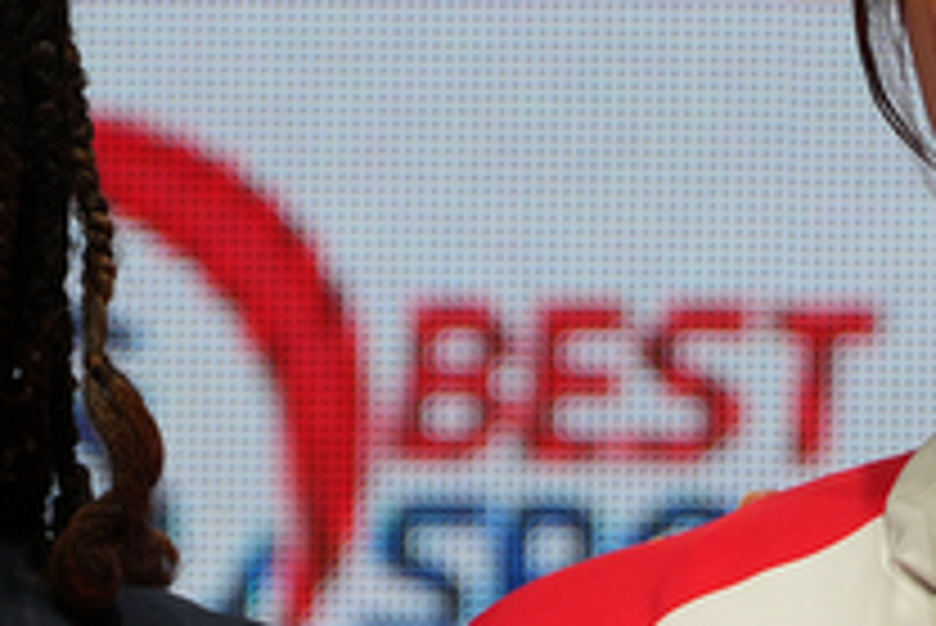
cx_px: 500
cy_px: 590
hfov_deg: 1.5
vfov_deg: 1.0
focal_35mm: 1346
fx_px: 35019
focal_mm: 175
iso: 125
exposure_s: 1/250
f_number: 2.8
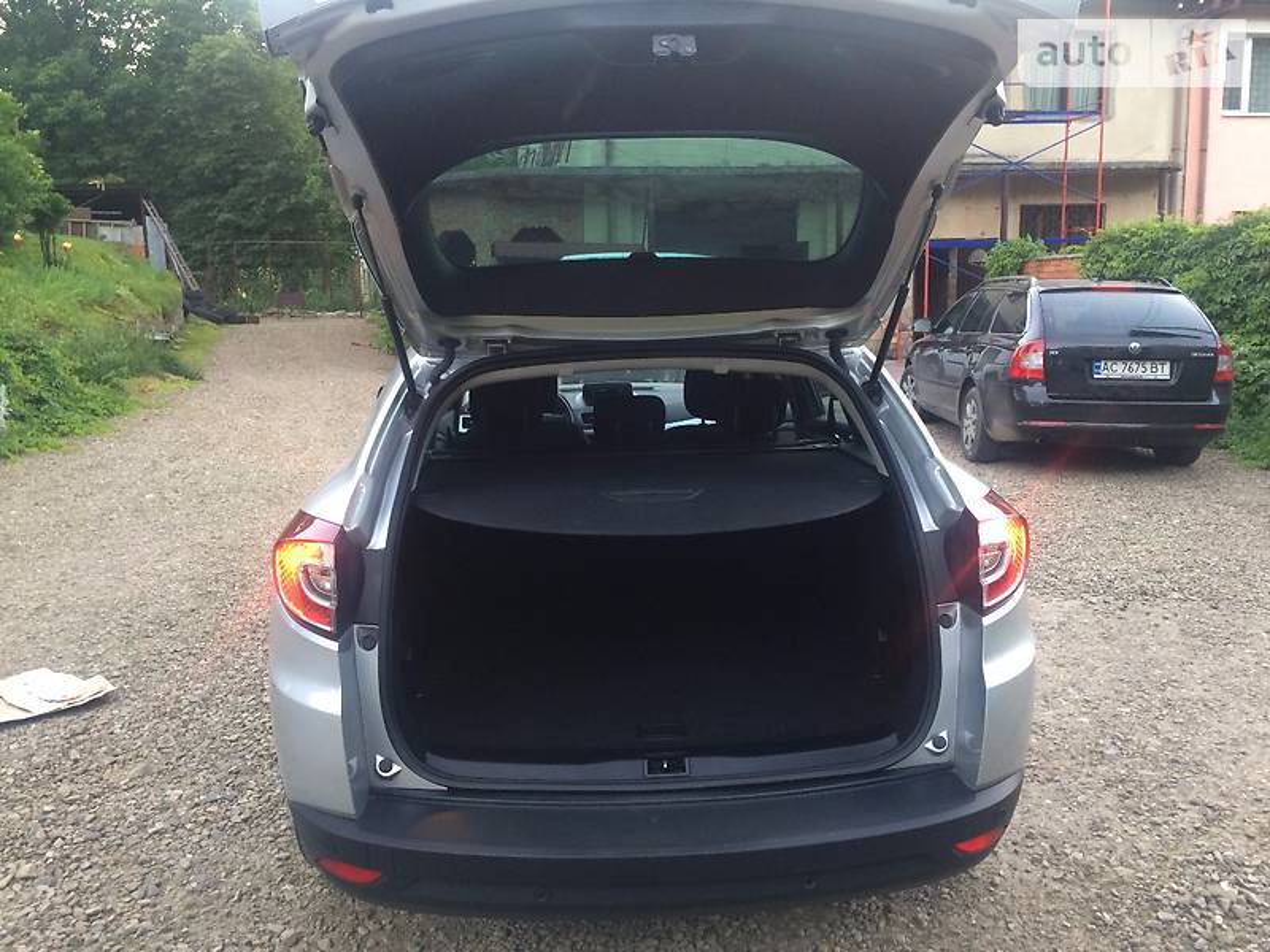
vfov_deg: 48.2
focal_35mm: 29
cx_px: 635
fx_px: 1064
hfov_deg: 61.7
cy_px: 476
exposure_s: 1/33
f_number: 2.2
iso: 100
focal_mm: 4.2
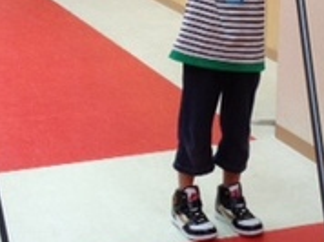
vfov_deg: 12.4
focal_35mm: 118
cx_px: 160
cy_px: 27
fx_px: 1103
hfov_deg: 16.7
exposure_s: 1/50
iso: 80
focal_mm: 4.28
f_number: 2.4
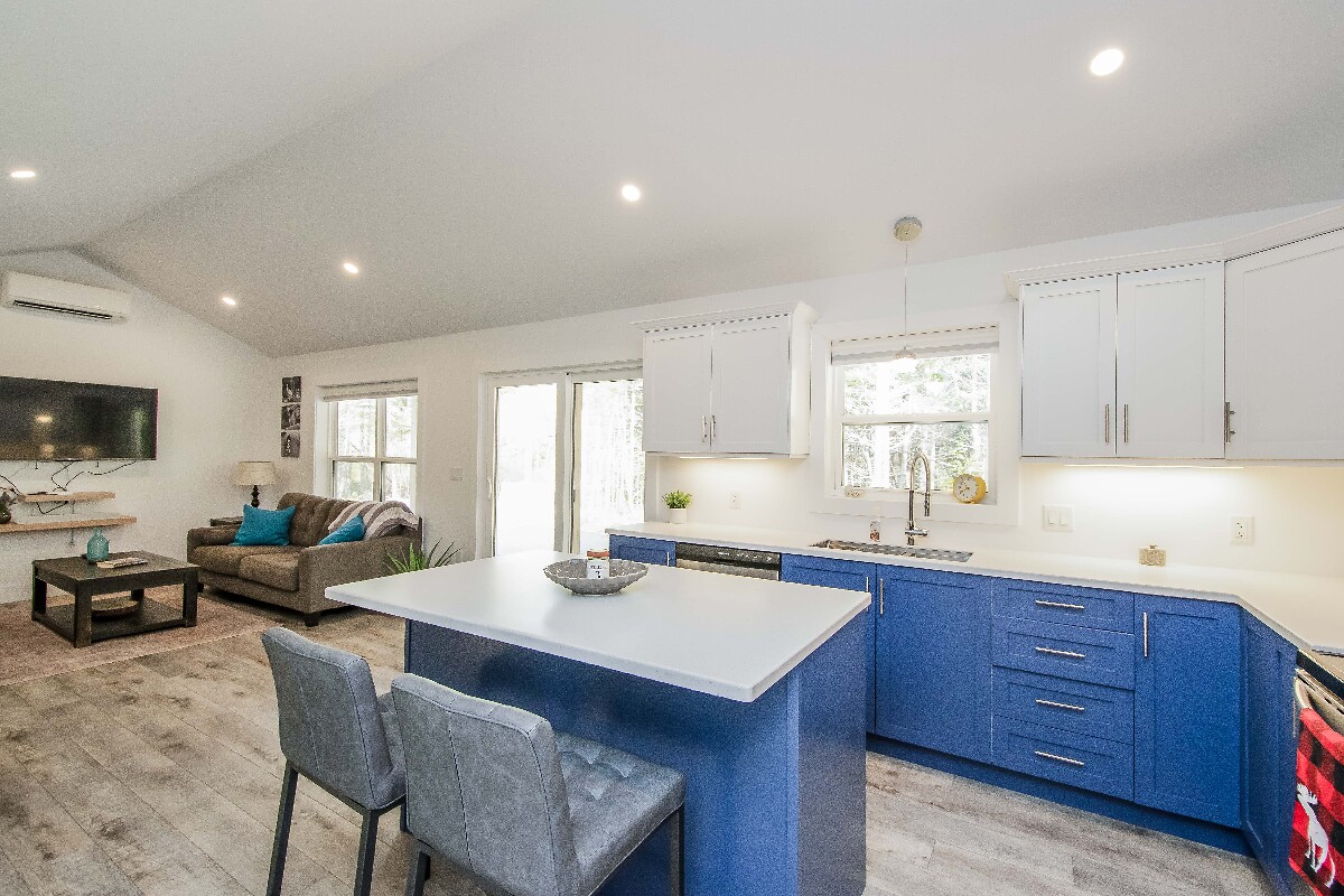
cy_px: 448
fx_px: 560
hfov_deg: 100.4
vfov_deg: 77.3
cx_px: 672
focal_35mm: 15
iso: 800
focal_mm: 10
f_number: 7.1
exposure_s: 1/60
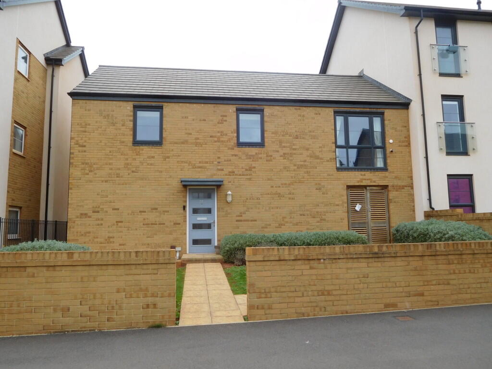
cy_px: 184
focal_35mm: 25
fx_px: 355
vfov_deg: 54.9
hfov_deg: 69.4
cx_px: 246
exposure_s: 1/250
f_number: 3.4
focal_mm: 4.5
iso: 125
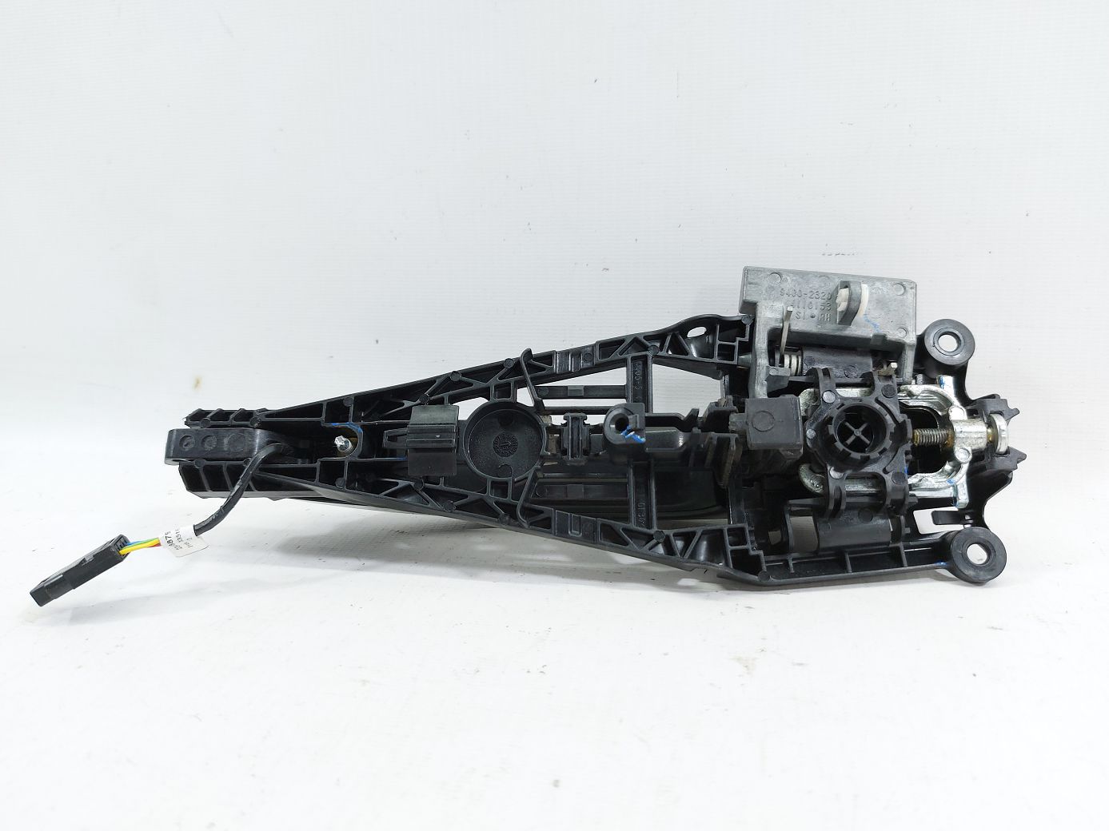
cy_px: 416
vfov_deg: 56.8
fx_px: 769
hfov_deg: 71.6
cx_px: 554
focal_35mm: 24
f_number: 1.8
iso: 64
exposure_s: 1/50
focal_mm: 5.23
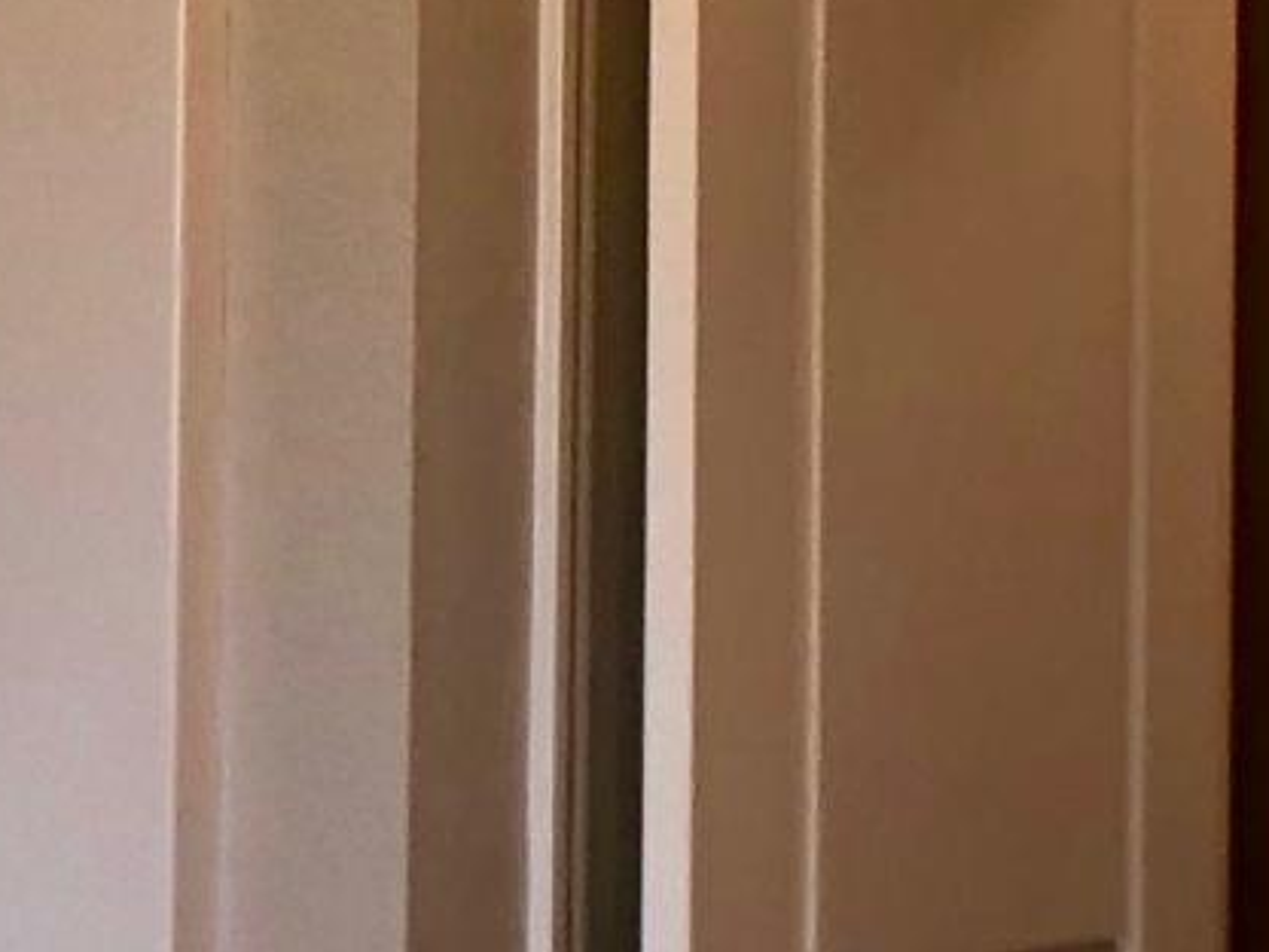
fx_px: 7405
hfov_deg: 9.6
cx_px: -299
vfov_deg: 7.3
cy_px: 189
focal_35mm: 202
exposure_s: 1/120
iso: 125
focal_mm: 4
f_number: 1.8
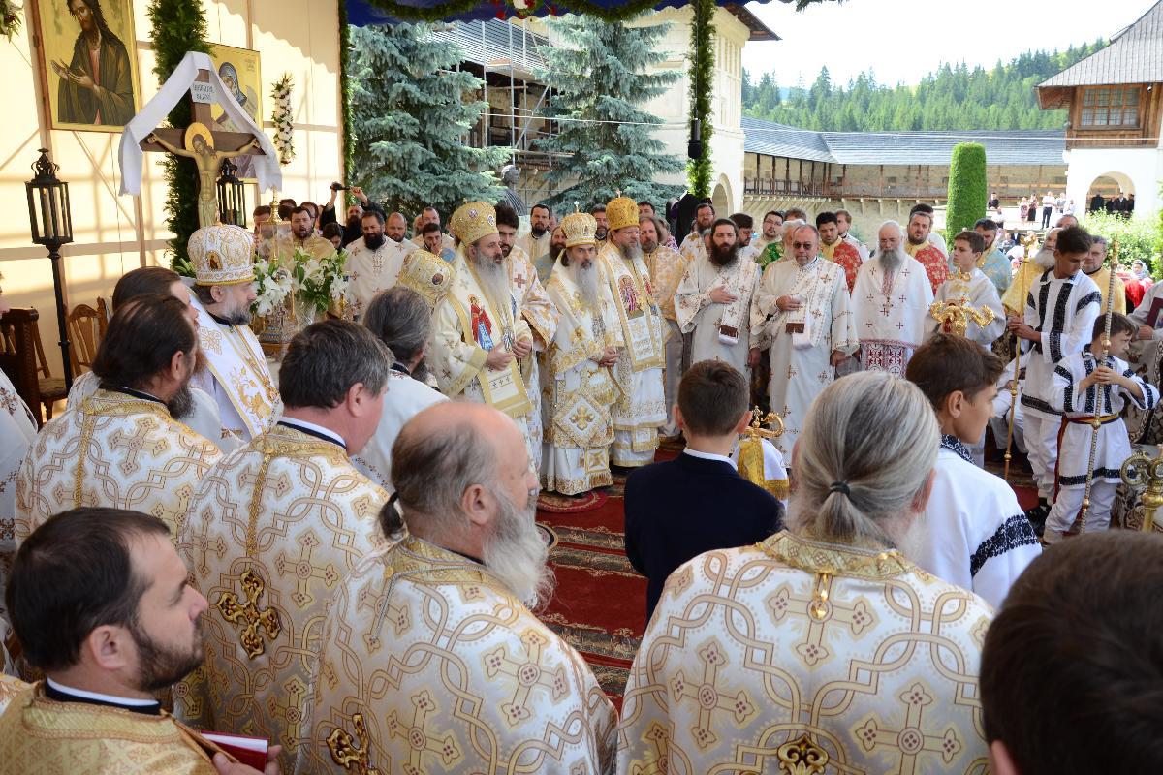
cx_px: 582
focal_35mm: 32
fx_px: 1018
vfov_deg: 41.7
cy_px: 388
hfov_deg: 59.5
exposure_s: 1/250
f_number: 6.3
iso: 500
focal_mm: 21
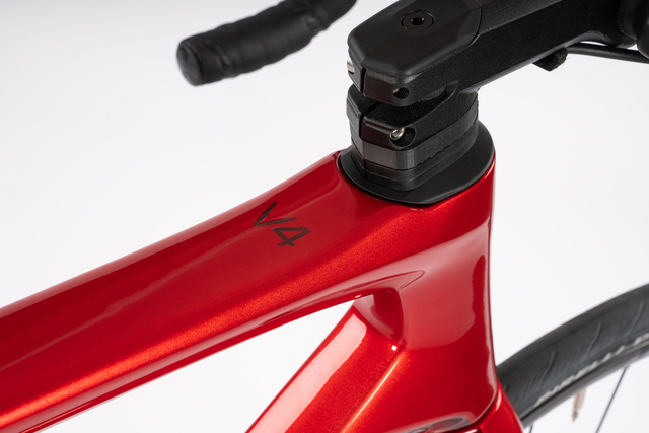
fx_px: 1262
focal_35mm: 70
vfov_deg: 19.5
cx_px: 324
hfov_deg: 28.8
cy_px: 216
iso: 100
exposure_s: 1/160
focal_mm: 70
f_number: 16
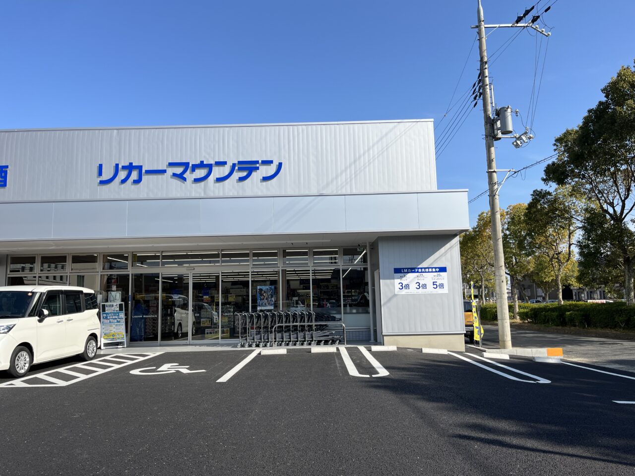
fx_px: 477
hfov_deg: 67.3
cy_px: 238
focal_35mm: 26
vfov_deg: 53.1
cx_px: 318
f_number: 1.6
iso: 50
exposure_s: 1/3521
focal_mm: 5.1
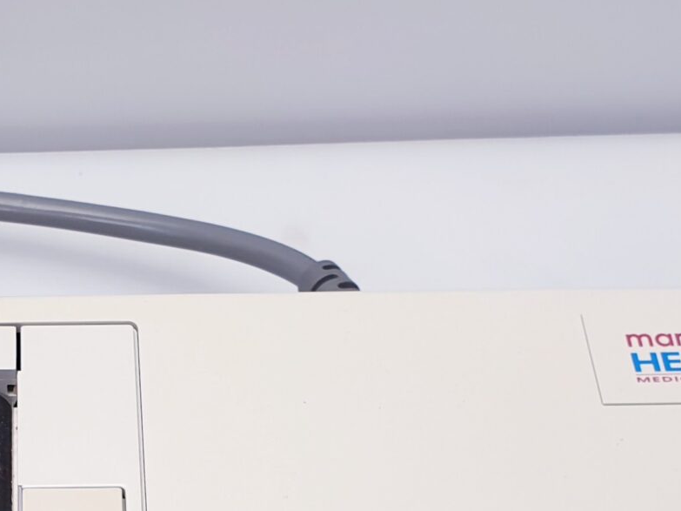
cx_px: 107
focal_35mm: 85
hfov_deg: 22.6
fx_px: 1672
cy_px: 681
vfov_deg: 16.3
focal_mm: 4.3
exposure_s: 1/50
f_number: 2.4
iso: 50
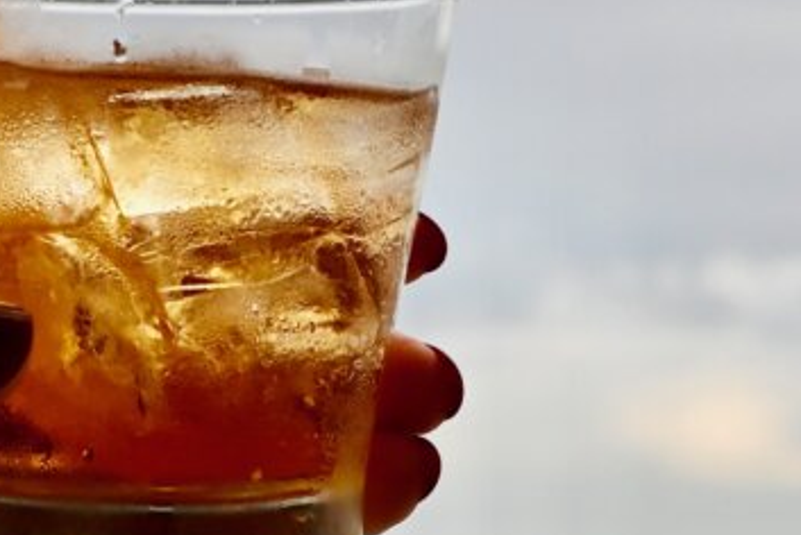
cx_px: 241
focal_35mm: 148
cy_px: 170
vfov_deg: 9.3
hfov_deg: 13.9
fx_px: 3289
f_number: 6.3
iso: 100
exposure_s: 1/160
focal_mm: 29
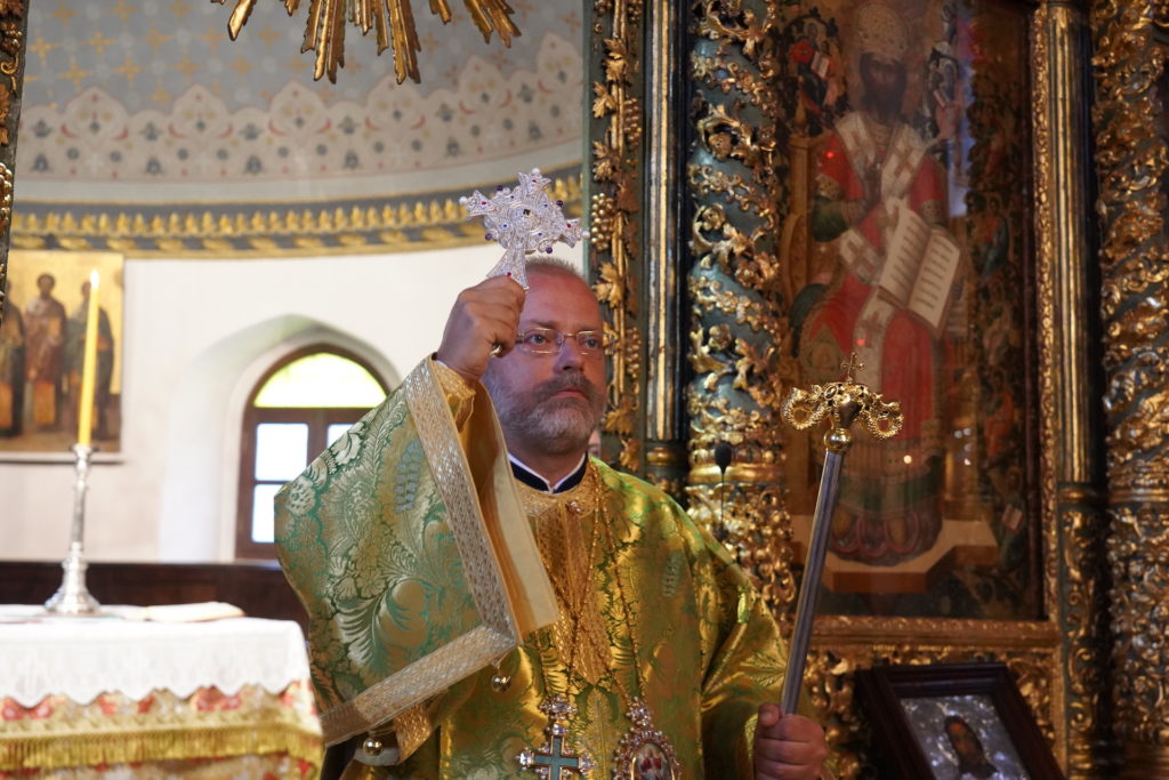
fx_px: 1494
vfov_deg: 29.3
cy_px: 390
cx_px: 584
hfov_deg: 42.7
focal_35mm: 46
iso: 10000
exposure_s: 1/80
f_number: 5.6
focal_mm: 46
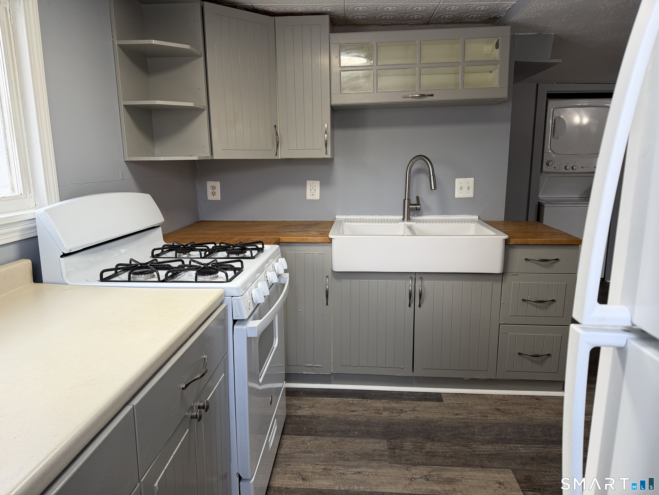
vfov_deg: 56.8
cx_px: 330
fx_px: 457
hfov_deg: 71.6
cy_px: 248
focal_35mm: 24
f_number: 1.78
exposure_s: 1/120
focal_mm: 6.76
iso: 125
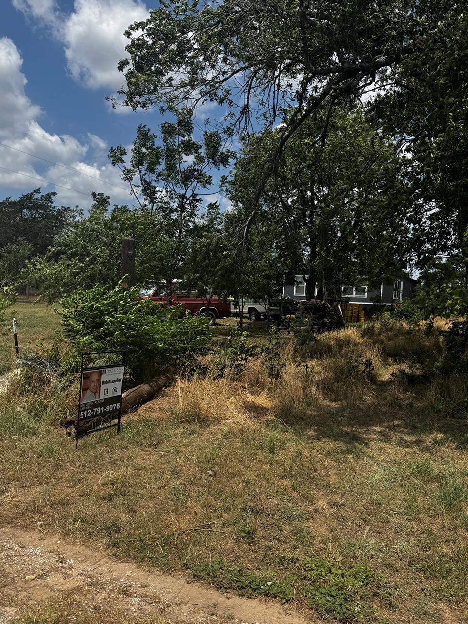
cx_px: 238
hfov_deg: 48.2
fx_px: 523
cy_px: 356
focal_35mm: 29
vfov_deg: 61.4
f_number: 1.78
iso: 80
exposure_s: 1/5348
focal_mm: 6.76
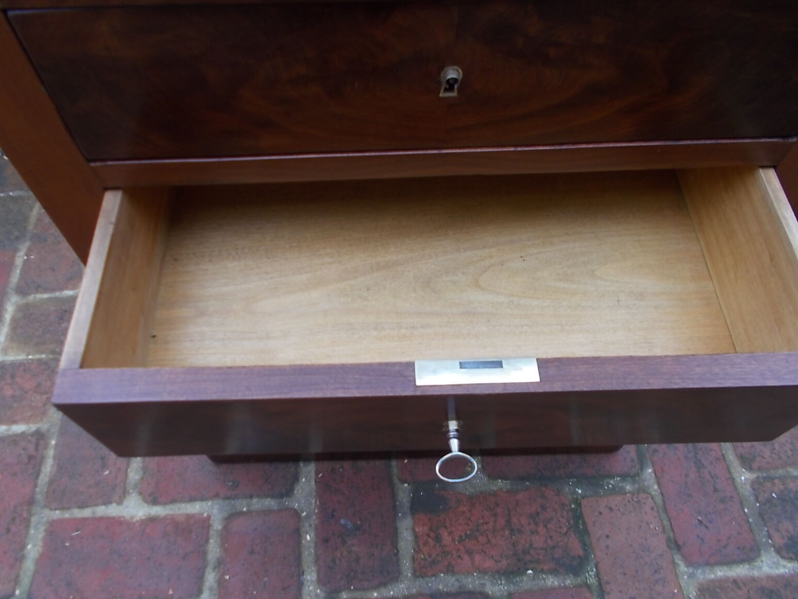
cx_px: 384
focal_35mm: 27
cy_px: 310
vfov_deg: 51.4
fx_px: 622
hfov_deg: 65.3
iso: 80
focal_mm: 4.6
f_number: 3.2
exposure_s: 1/100
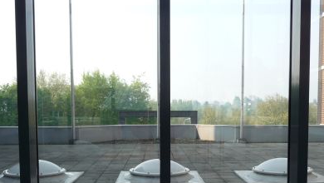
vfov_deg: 23.6
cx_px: 171
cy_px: 151
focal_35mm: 50
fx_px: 430
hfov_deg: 41.3
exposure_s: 1/320
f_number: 3.3
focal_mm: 4.7
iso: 100
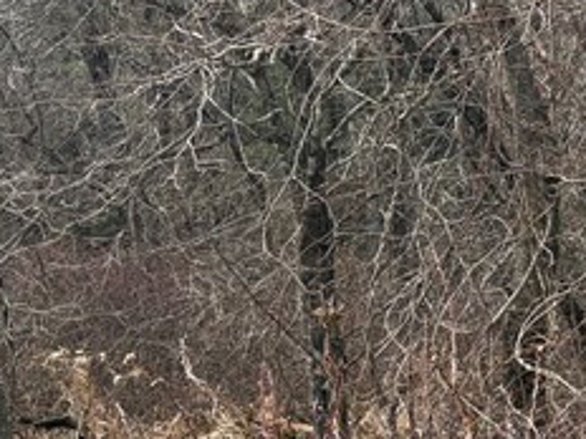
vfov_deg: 12.8
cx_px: 1192
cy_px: 325
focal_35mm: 115
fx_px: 1947
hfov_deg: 14.2
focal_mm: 5.96
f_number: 1.6
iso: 50
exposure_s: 1/933
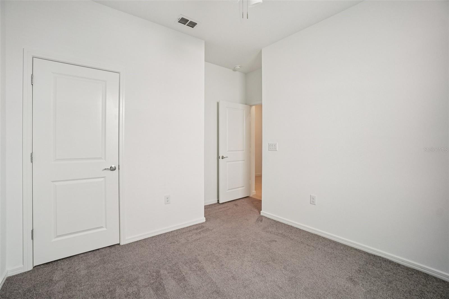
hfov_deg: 100.4
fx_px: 187
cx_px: 224
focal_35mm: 15
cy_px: 150
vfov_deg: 77.3
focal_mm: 10
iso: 200
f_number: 8
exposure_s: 1/30
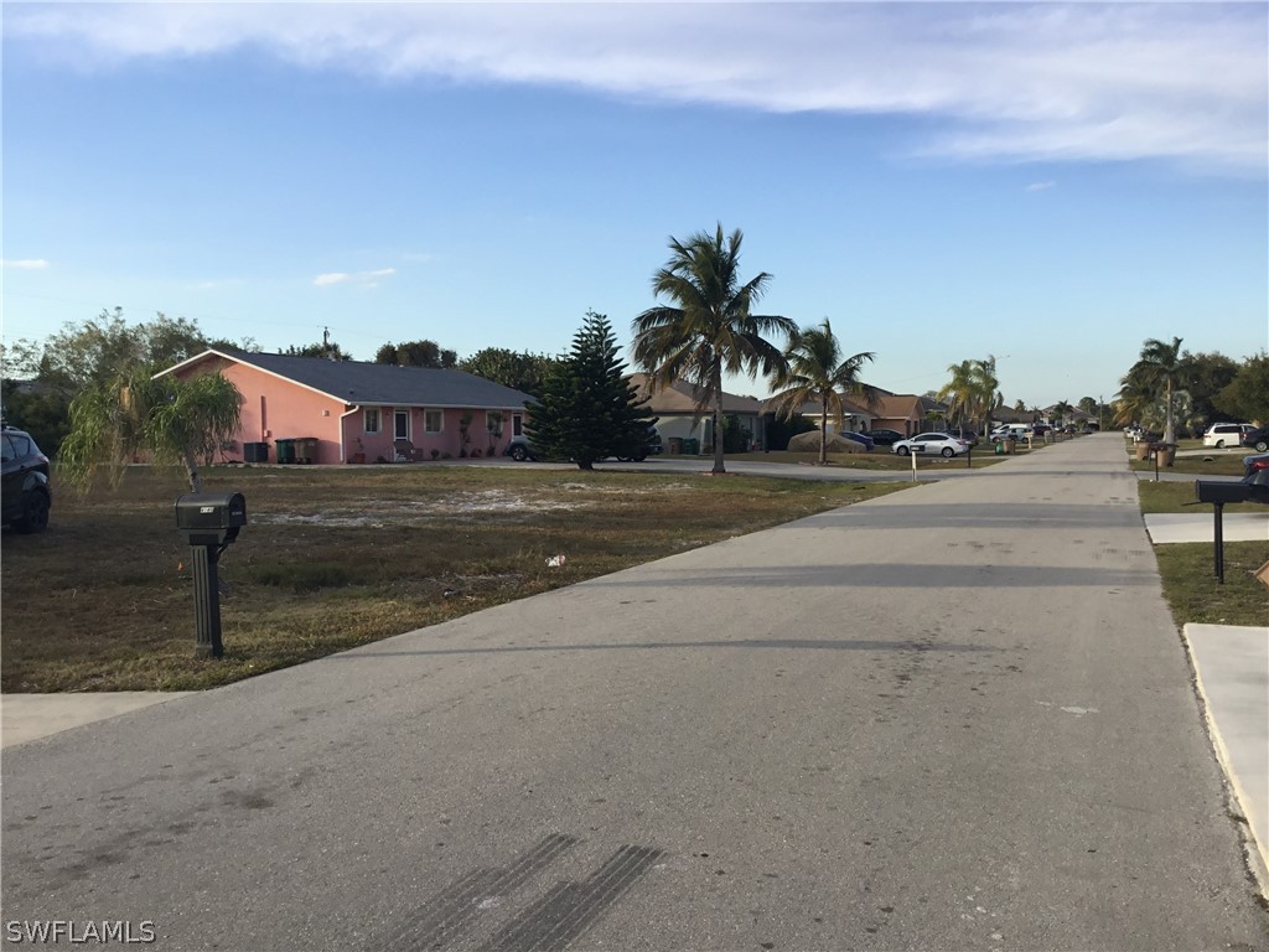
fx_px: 1136
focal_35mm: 31
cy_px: 476
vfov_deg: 45.4
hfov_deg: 58.4
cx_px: 634
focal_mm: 3.3
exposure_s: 1/702
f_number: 2.4
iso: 25
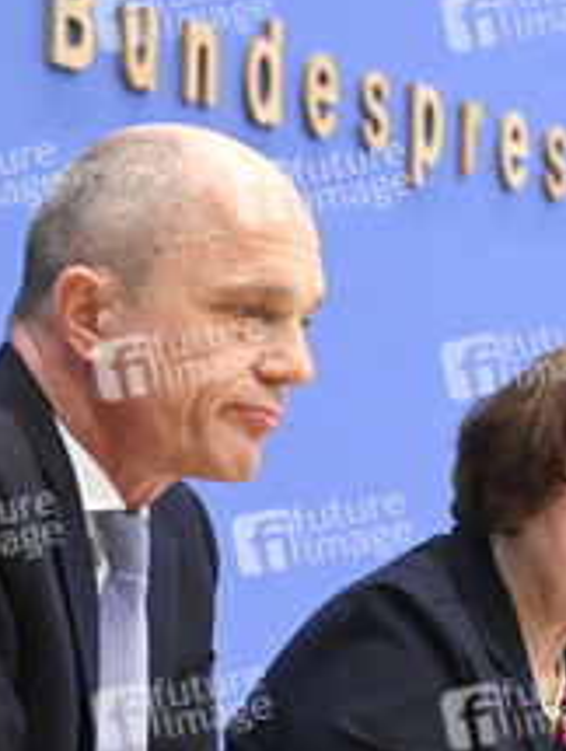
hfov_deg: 8.6
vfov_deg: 11.4
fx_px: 3760
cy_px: 447
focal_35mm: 173
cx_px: 578
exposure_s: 1/320
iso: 4000
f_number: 6.3
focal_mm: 86
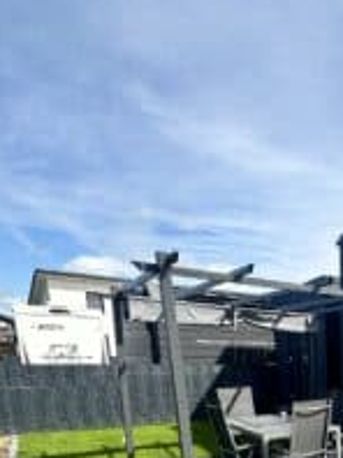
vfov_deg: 46.8
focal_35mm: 33
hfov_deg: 35.1
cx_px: 399
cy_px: 452
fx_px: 437
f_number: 2.2
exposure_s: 1/1024
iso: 50
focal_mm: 2.22
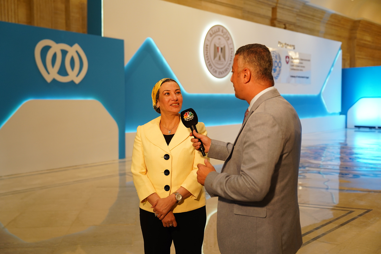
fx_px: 444
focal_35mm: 42
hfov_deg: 46.4
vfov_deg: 31.9
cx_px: 190
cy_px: 127
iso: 1250
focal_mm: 42
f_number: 2.8
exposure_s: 1/160
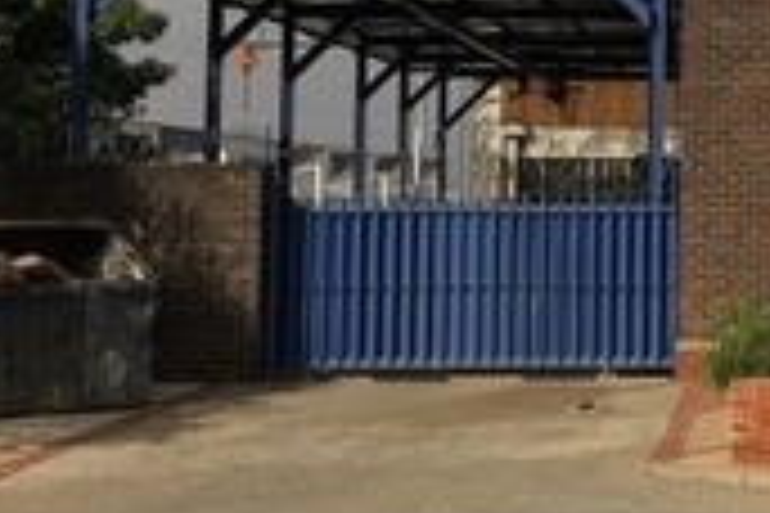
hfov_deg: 21.8
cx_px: 856
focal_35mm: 88
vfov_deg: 15.4
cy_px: 79
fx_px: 1882
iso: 25
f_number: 2.2
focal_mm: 4.15
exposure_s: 1/1832
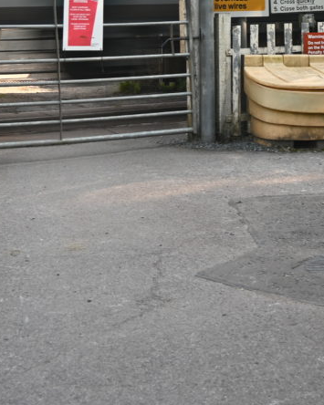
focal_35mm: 78
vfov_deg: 22.9
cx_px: 279
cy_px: -46
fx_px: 935
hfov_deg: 19.4
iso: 100
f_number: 4
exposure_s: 1/50
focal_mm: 16
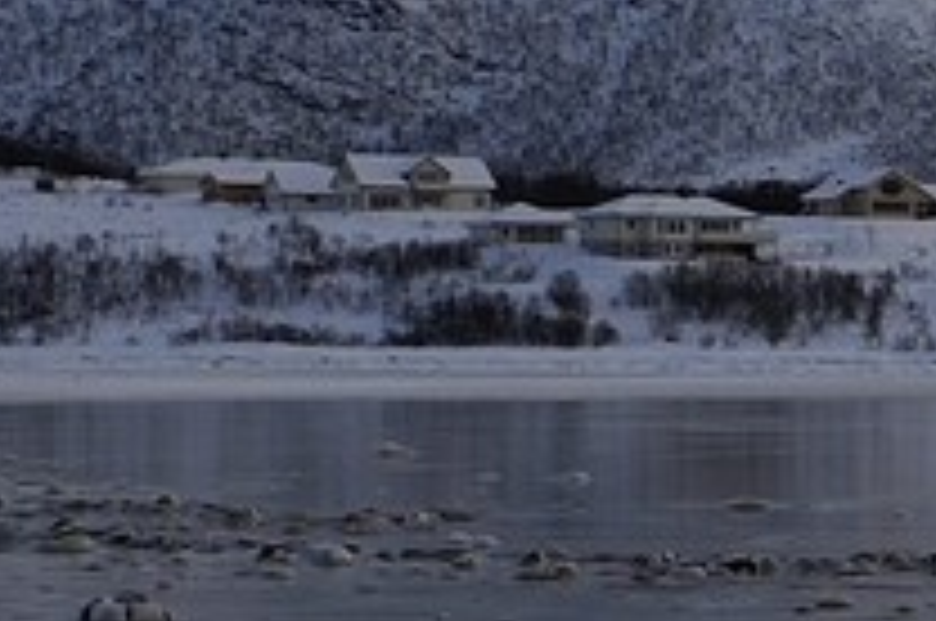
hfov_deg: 7.9
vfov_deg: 6.1
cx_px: 2862
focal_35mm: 223
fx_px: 5789
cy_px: 441
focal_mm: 29
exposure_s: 1/100
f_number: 8
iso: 200
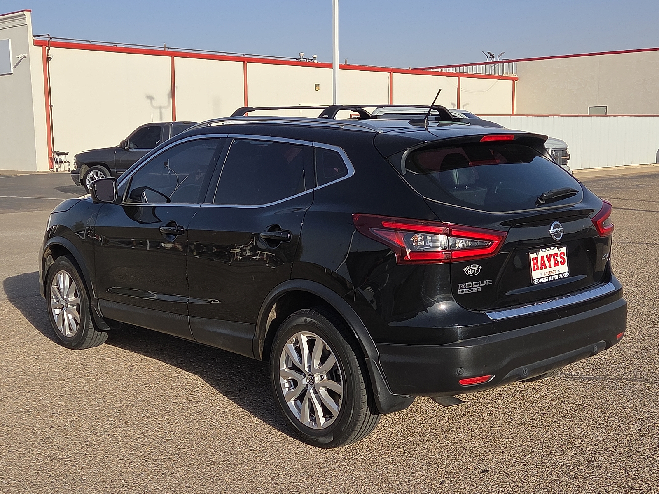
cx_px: 330
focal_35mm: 45
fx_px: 857
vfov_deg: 32.2
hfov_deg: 42.1
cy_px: 247
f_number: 1.8
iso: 76
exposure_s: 1/10000
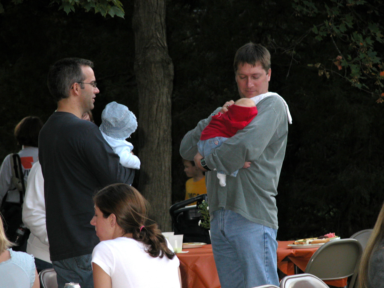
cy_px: 144
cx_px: 192
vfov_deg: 5.6
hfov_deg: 7.4
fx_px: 2951
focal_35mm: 266
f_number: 4.2
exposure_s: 1/125
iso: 200
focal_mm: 67.7
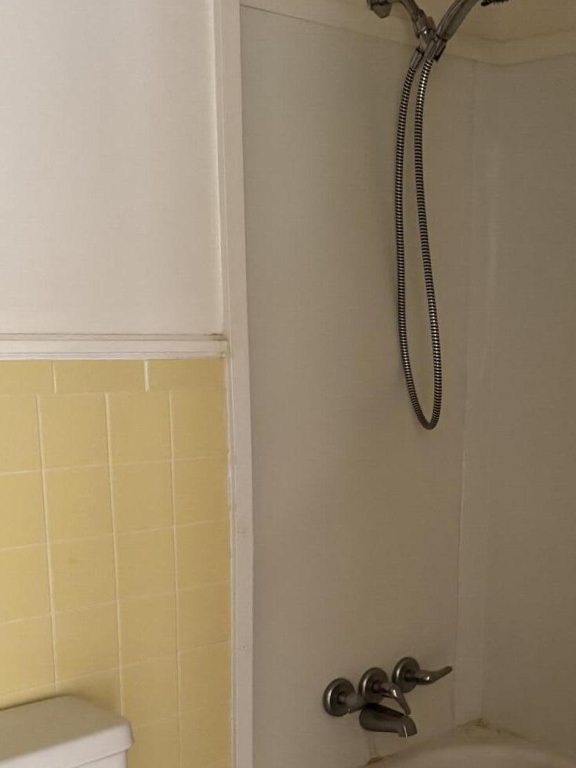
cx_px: 412
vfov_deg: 38.1
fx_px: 1087
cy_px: 563
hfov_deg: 29.3
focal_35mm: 49
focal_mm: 6.76
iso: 800
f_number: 1.78
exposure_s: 1/54
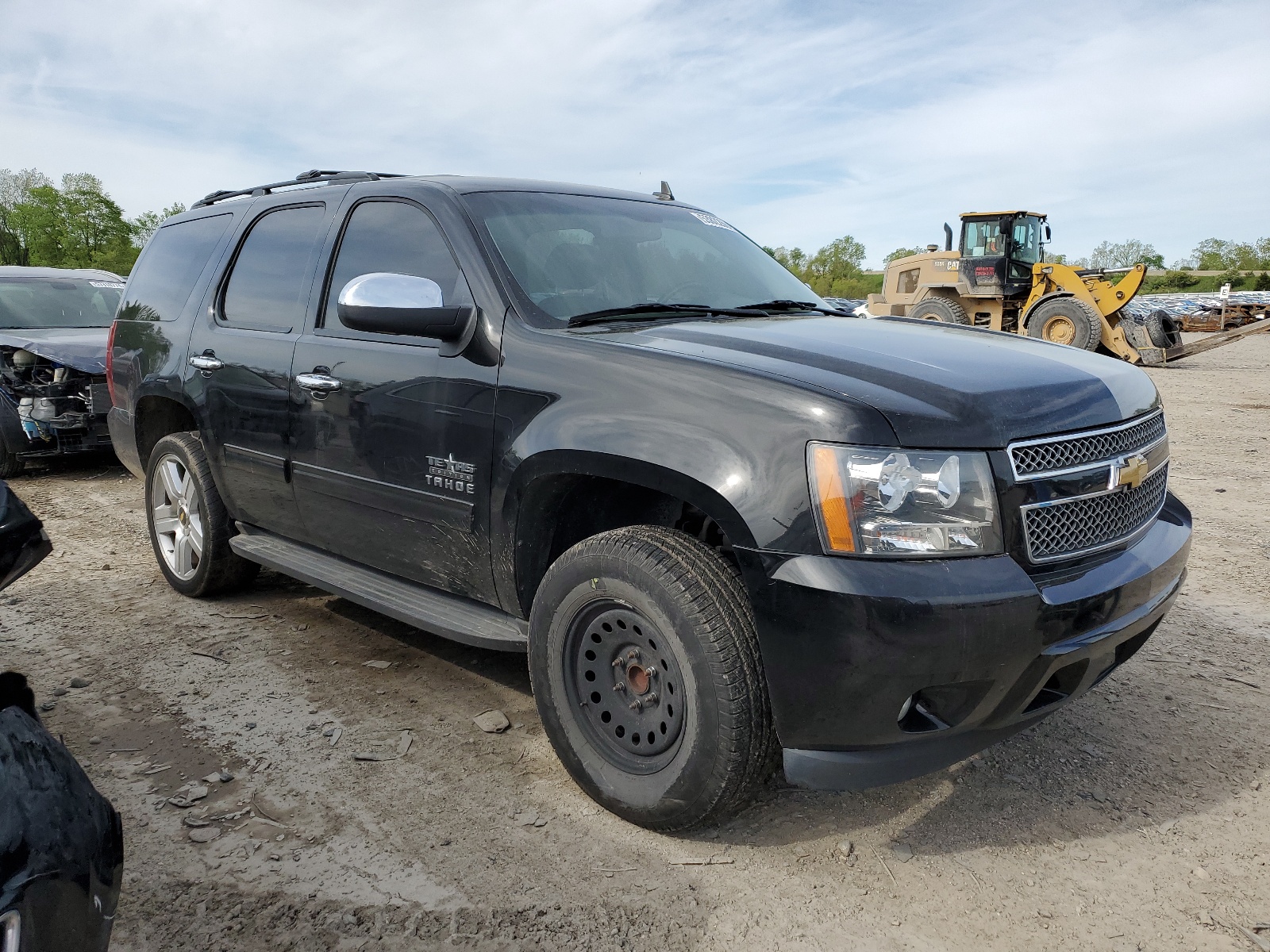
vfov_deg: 53.1
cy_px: 476
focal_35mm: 26
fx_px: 954
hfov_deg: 67.3
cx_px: 635
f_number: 1.5
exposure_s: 1/2500
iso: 50
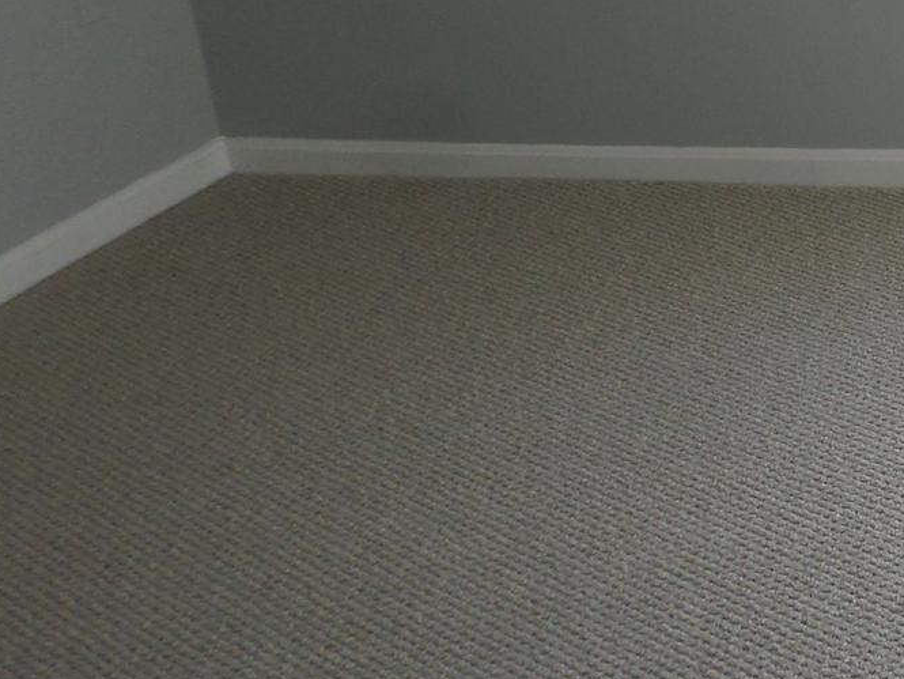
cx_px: 1320
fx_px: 2011
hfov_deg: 21.6
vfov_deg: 18.7
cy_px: 10
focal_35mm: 77
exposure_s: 1/250
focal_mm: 4.5
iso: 80
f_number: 2.5
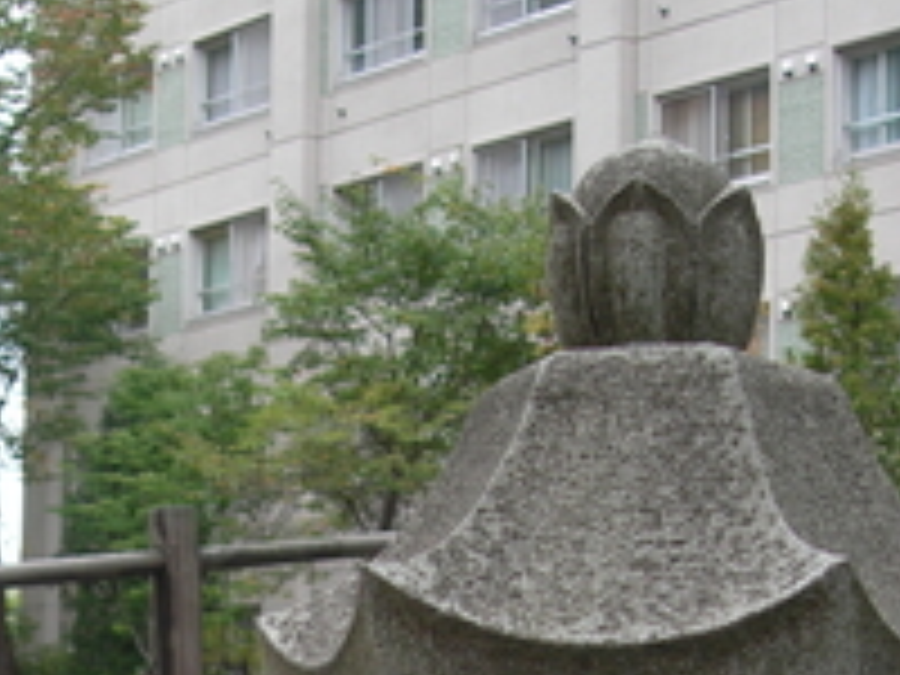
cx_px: 202
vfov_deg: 12.5
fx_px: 2964
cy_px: 958
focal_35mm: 114
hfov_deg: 17.2
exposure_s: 1/150
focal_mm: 7.8
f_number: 2.8
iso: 50
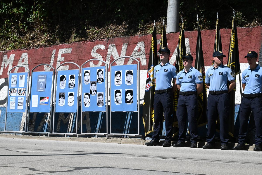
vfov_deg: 19.5
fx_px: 510
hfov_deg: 28.8
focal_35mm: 70
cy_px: 88
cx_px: 131
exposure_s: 1/4000
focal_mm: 70
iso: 5000
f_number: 16
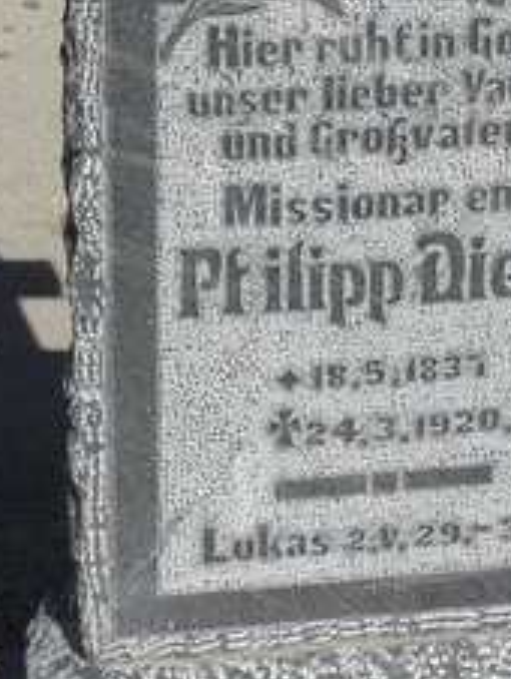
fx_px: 1807
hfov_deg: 16.1
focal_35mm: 92
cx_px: 304
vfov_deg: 20.8
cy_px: 42
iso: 64
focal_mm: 4.6
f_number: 5.6
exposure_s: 1/500
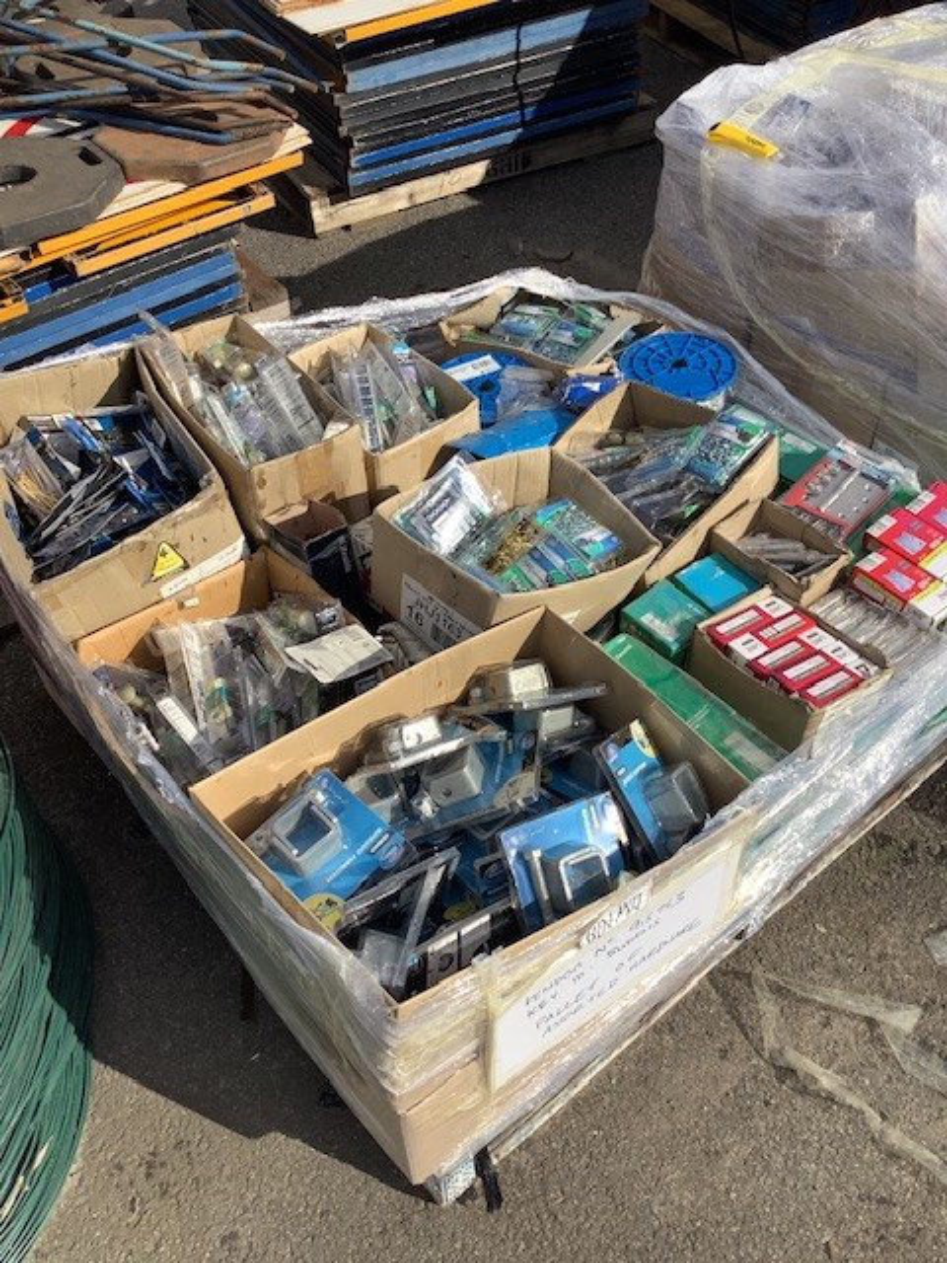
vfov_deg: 58.4
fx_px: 1131
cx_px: 474
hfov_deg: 45.4
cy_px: 632
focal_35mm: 31
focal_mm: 3.3
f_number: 2.4
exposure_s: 1/1773
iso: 25
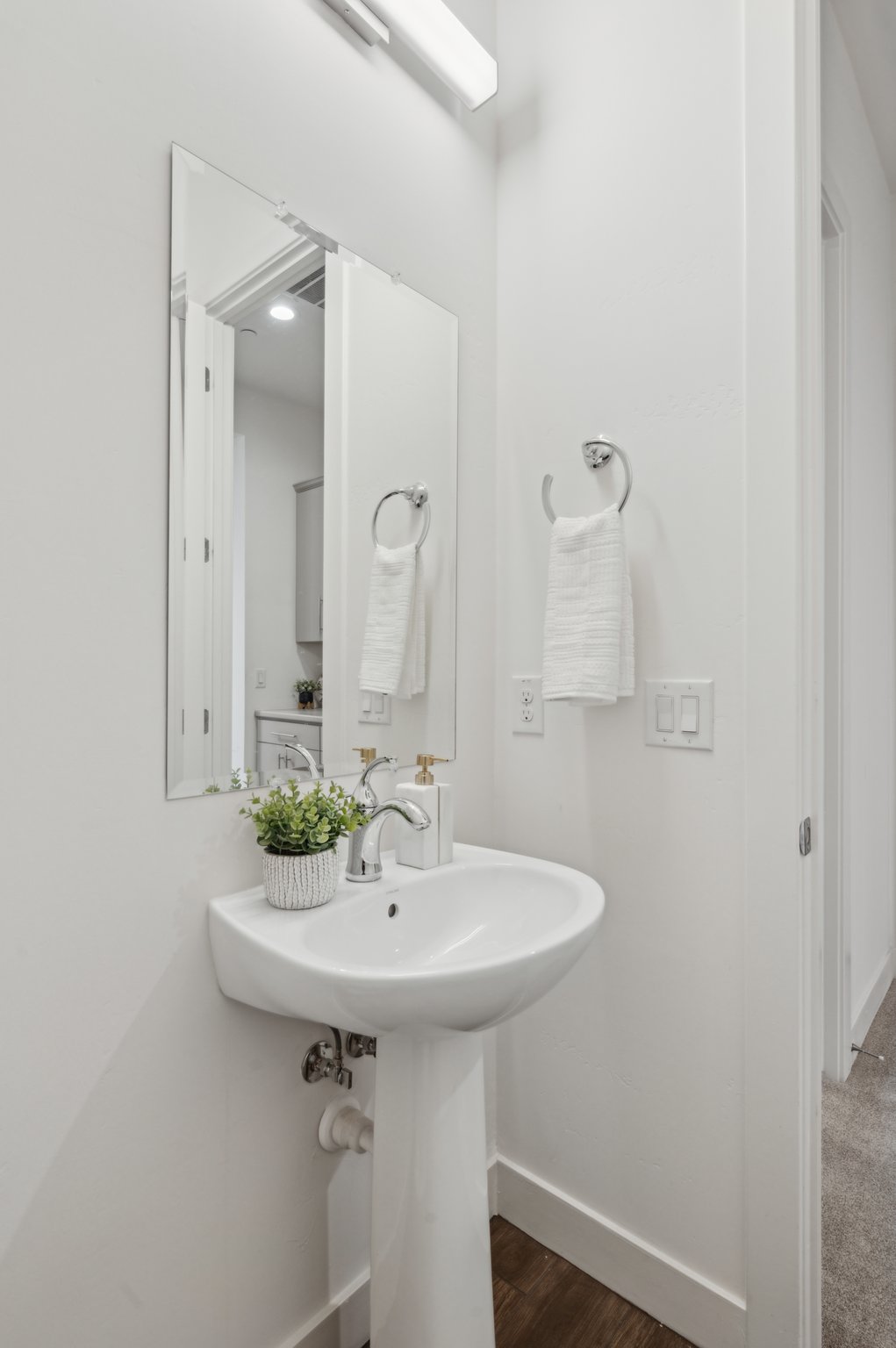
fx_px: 673
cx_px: 448
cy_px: 674
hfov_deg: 67.3
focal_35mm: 18
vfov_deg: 90.1
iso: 320
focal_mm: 18
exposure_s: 1/13
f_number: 8
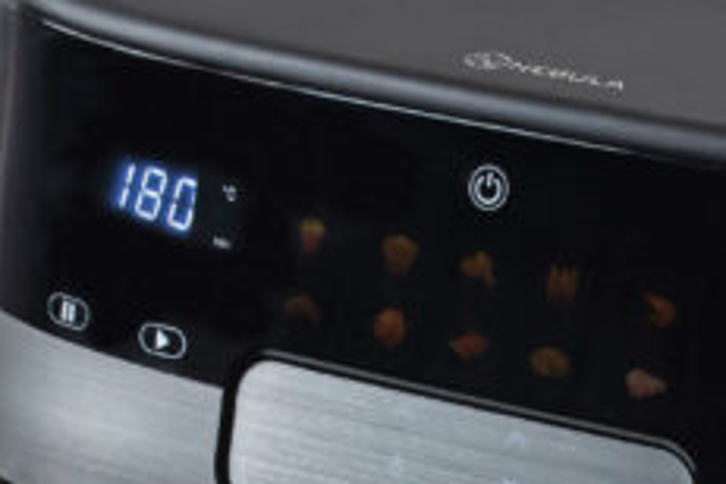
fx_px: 3126
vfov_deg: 8.5
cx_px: 651
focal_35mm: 155
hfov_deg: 13.1
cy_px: 874
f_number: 16
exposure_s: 1/10
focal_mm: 35
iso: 200
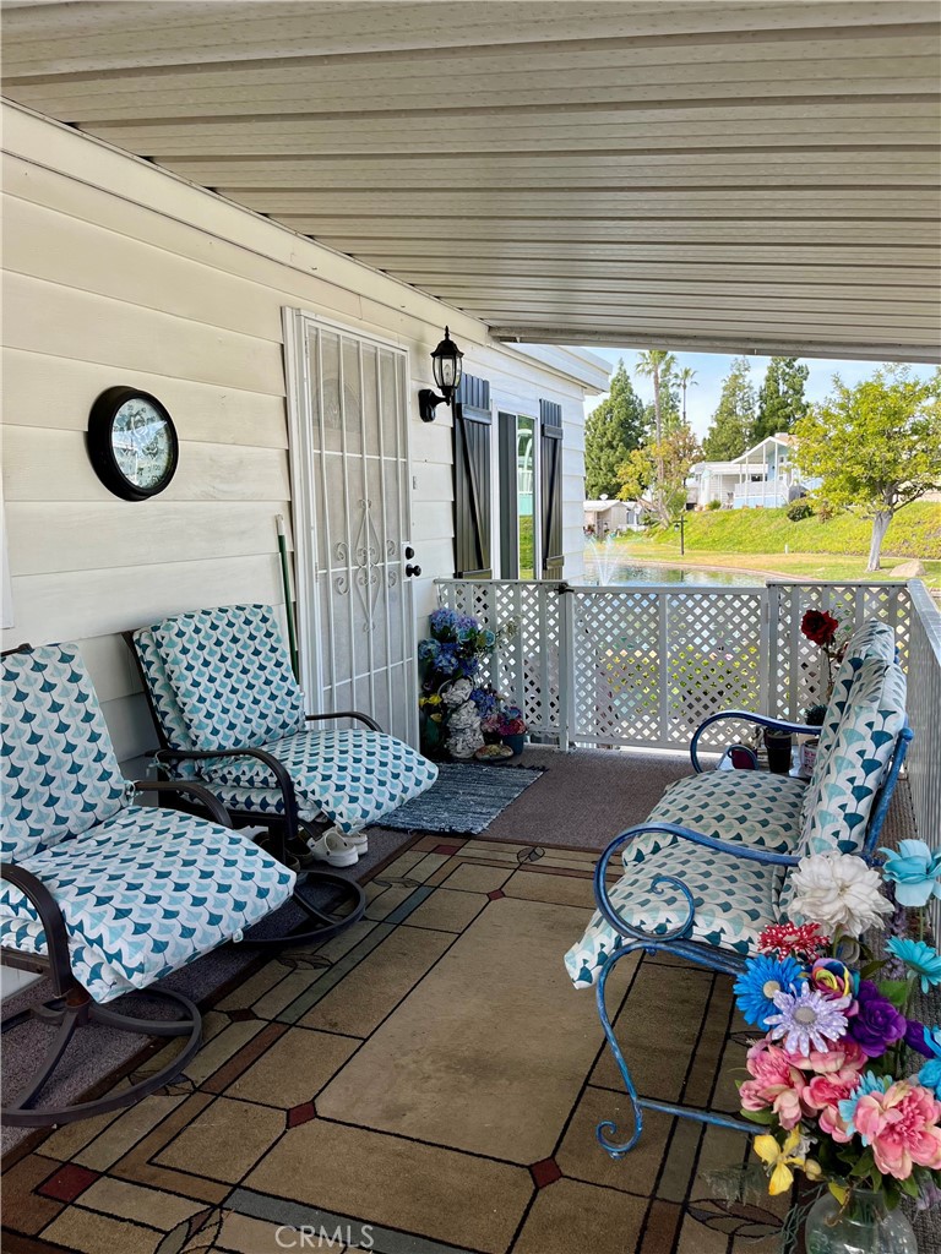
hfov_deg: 53.1
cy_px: 627
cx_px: 470
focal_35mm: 26
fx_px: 942
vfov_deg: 67.3
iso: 50
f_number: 1.6
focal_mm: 5.1
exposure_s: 1/495
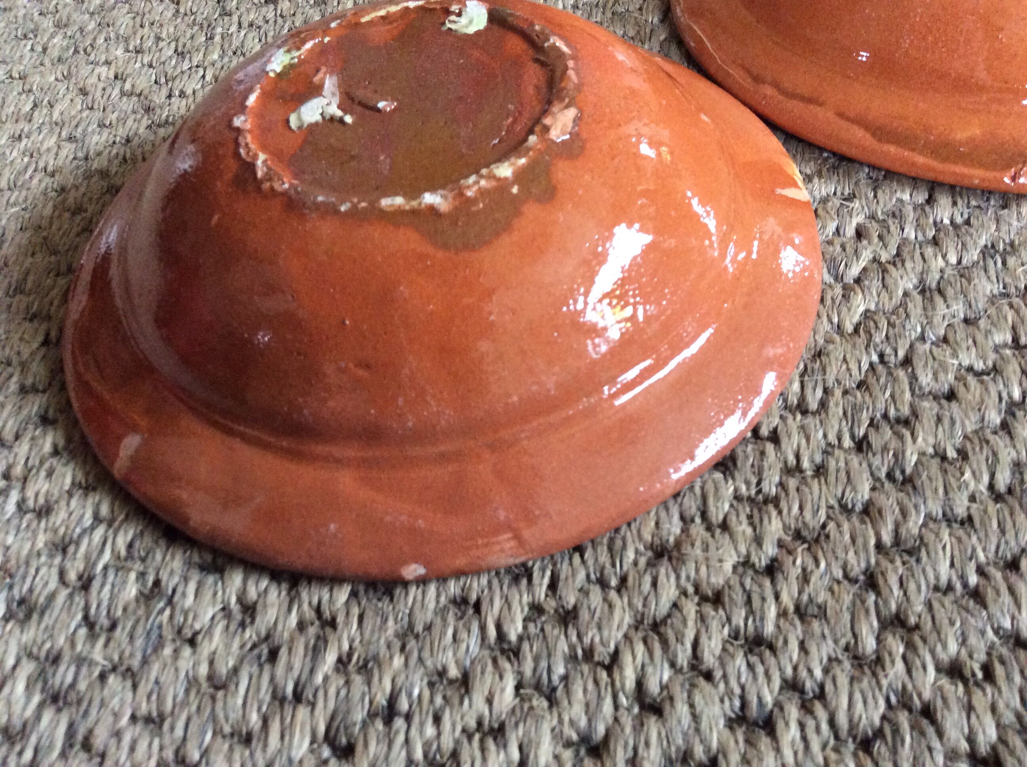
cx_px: 514
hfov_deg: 56.9
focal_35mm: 32
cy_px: 384
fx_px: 948
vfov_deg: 44.1
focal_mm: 3.3
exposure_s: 1/20
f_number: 2.4
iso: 320
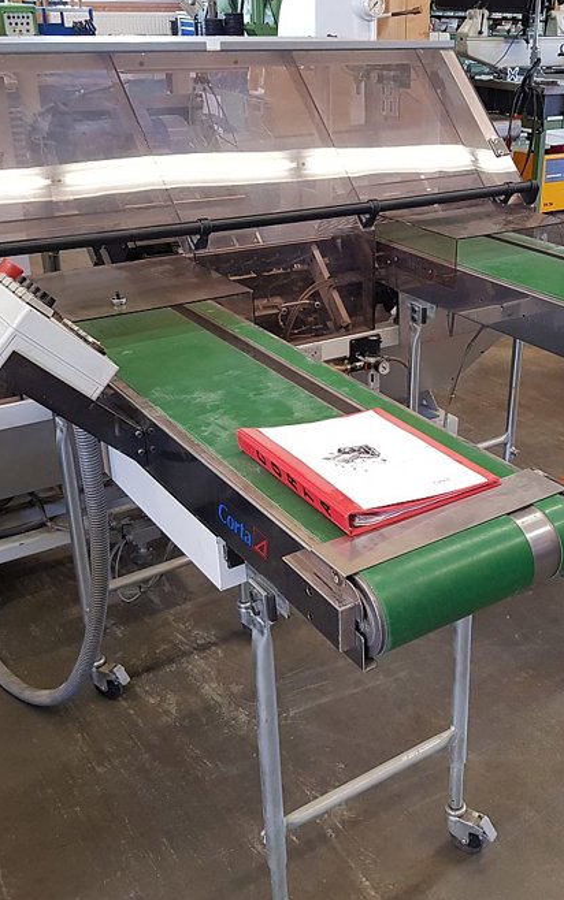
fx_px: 909
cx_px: 405
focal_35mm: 37
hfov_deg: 33.9
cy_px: 448
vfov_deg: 52.7
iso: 160
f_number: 1.7
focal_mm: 4.2
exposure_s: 1/60
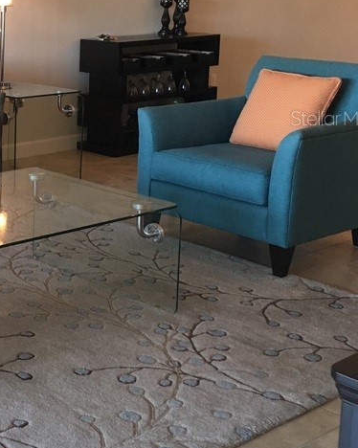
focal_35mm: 62
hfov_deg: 22.1
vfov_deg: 30.0
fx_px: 822
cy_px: 118
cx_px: -109
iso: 50
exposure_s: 1/15
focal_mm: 4.15
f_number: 2.2
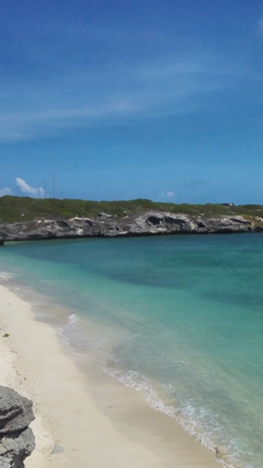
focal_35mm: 56
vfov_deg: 37.2
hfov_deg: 21.0
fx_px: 694
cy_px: 233
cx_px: 235
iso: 80
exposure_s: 1/5848
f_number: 2
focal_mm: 3.8
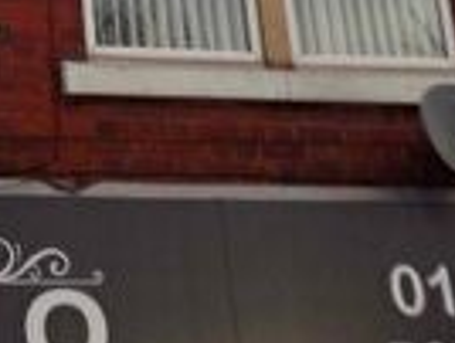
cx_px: -41
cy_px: -199
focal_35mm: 120
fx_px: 1580
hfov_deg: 15.9
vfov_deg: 11.8
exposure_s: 1/200
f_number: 3.1
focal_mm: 4
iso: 80
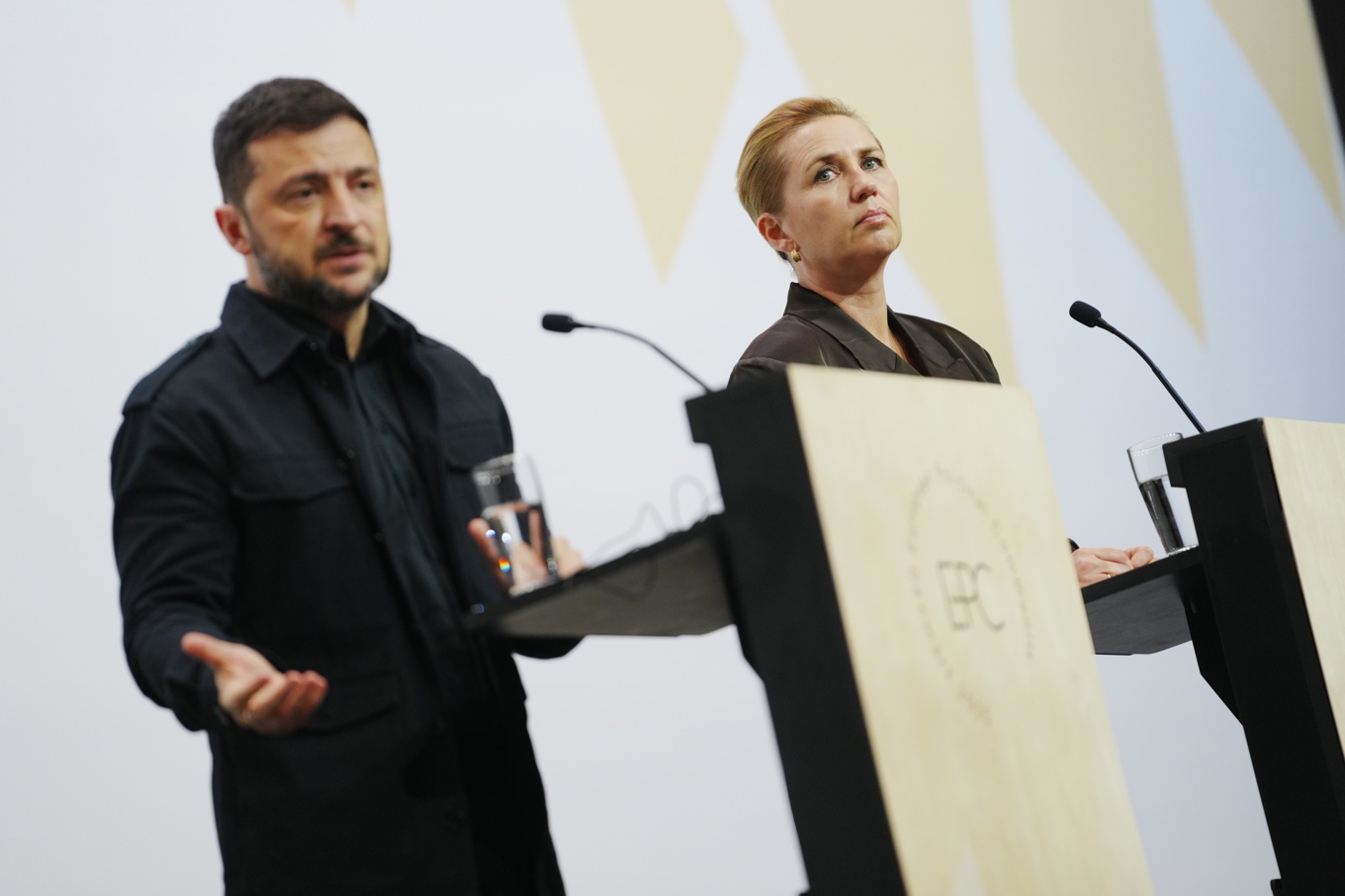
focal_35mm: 200
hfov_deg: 10.3
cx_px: 672
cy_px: 448
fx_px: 7470
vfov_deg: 6.9
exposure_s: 1/320
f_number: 2.8
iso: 1600
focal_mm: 200
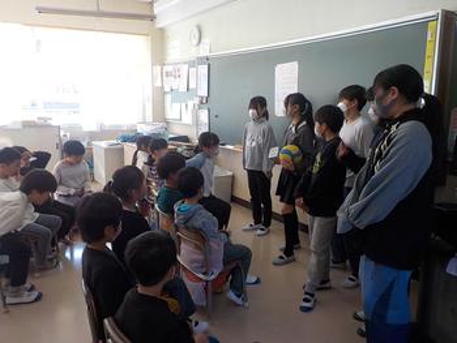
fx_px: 396
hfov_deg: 59.9
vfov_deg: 46.8
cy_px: 172
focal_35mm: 30
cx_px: 228
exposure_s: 1/60
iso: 125
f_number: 3.3
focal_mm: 4.1
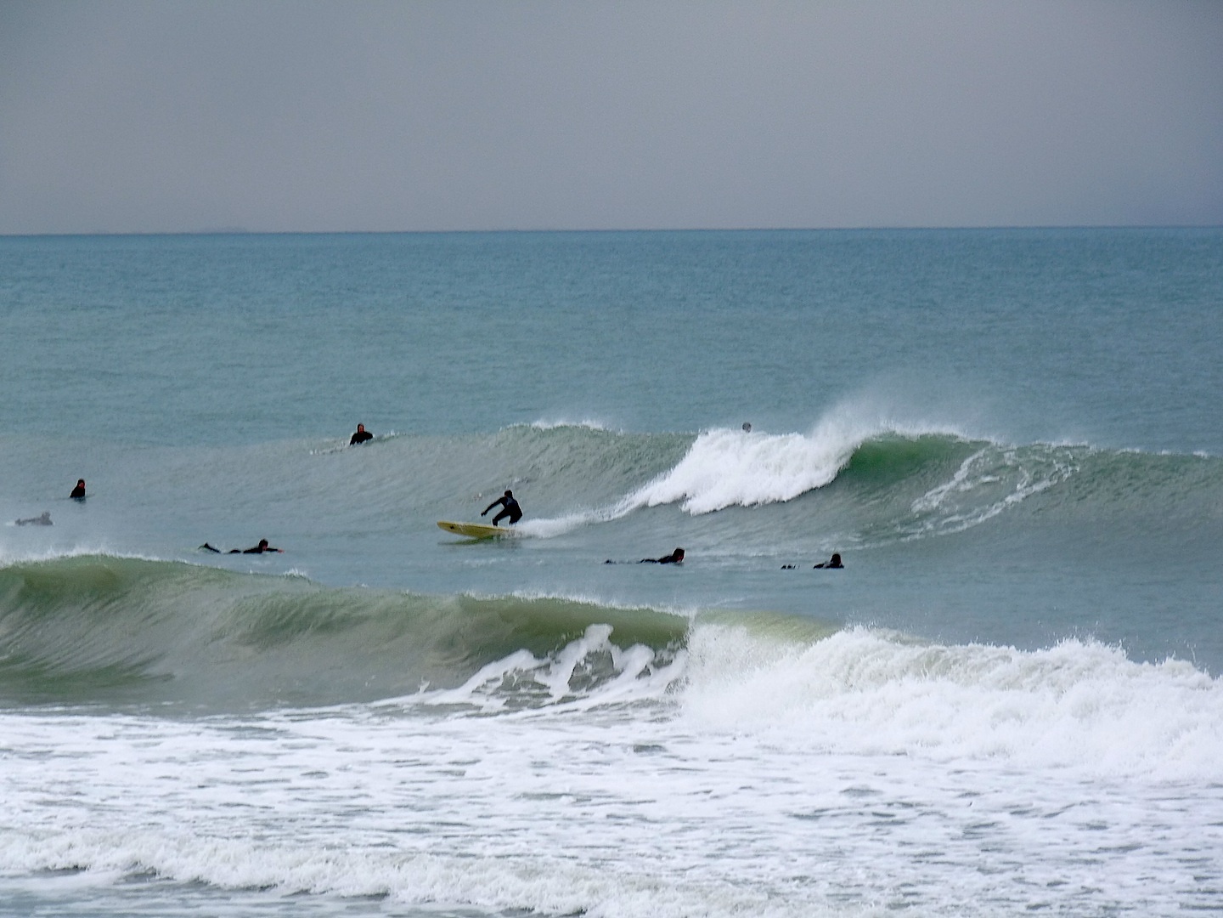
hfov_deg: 8.0
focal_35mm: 247
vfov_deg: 6.0
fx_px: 8727
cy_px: 459
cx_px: 612
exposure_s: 1/250
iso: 100
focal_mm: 44
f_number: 4.5
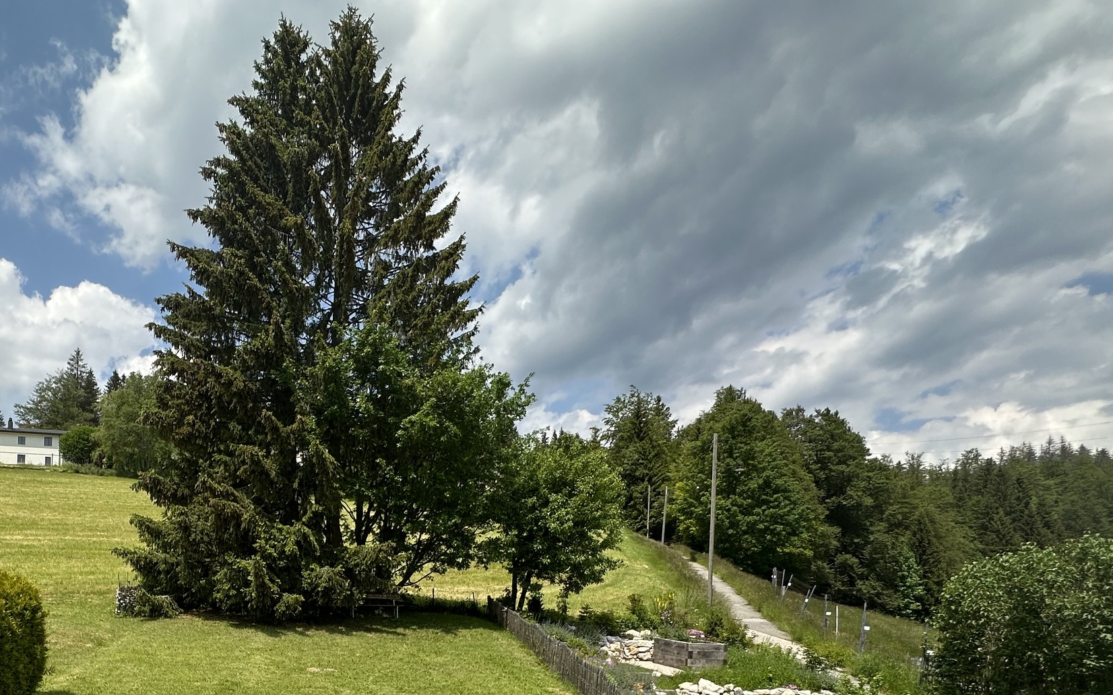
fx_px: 698
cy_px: 634
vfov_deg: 47.3
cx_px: 298
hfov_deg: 72.6
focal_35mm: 23
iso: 50
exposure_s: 1/1531
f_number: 2.2
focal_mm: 2.22
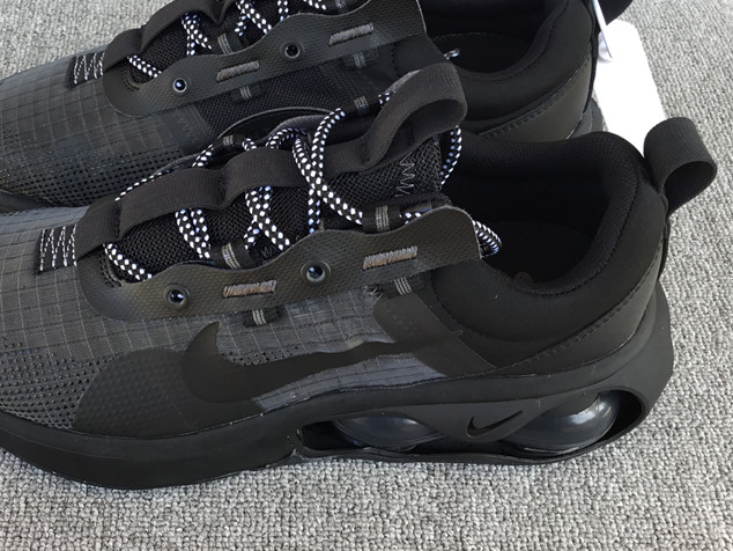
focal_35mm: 44
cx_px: 244
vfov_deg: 32.7
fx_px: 932
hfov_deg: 42.4
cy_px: 199
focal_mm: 3.3
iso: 32
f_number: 2.4
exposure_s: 1/100
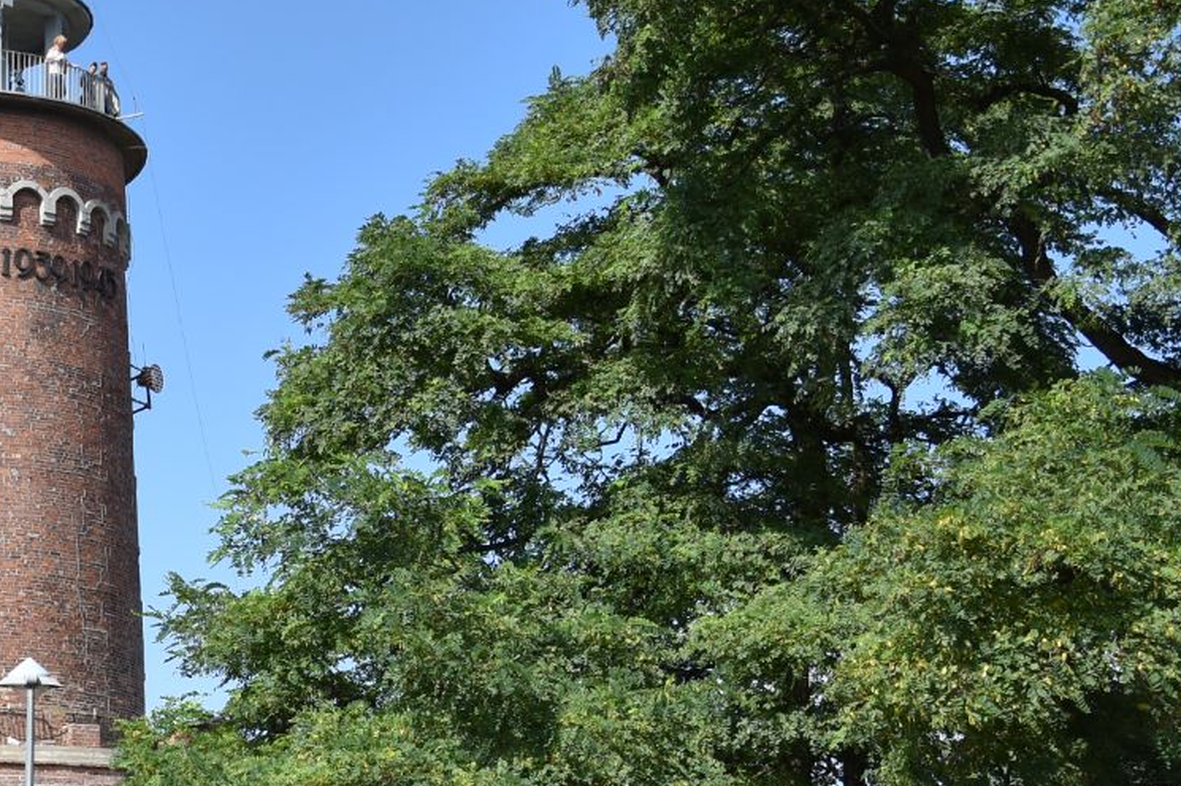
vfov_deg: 13.7
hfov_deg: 20.0
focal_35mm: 99
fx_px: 3246
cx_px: 6
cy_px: 738
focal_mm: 24
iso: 100
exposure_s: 1/1000
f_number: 3.8
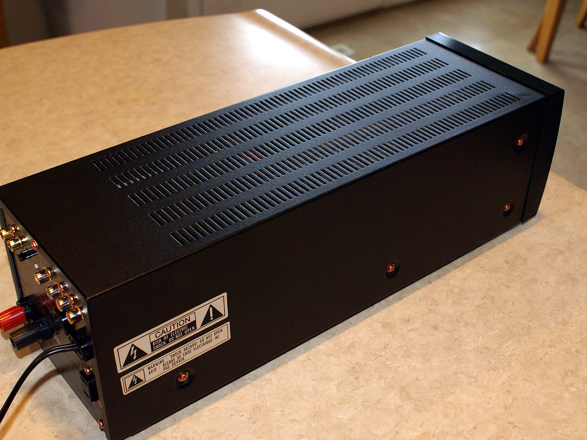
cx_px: 287
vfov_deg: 31.5
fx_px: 780
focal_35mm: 46
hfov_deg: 41.2
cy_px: 221
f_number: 5.6
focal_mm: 28
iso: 400
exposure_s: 1/60
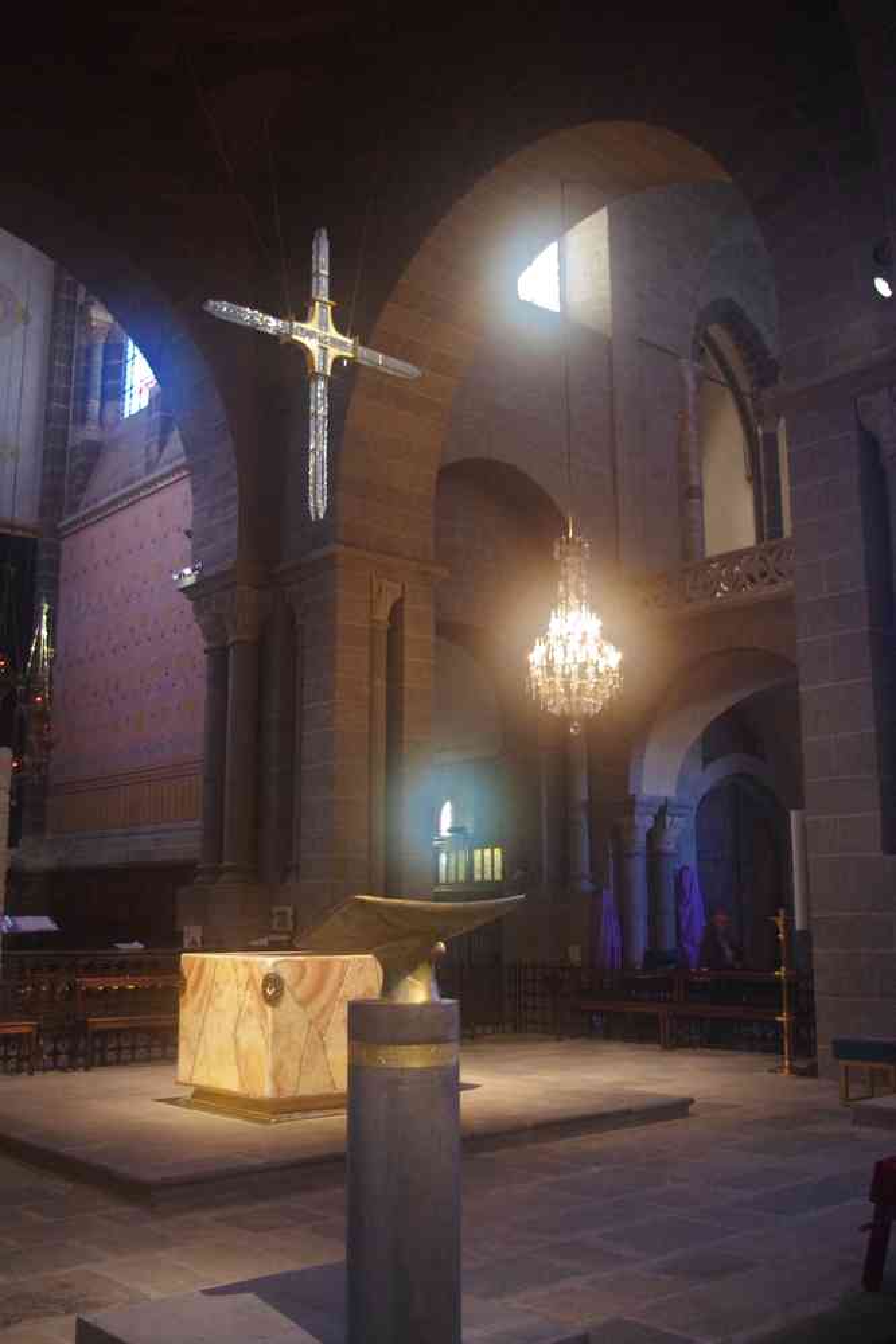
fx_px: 1288
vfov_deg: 55.1
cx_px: 448
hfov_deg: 38.4
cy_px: 672
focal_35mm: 34
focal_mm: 23
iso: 3200
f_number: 4
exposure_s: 1/8
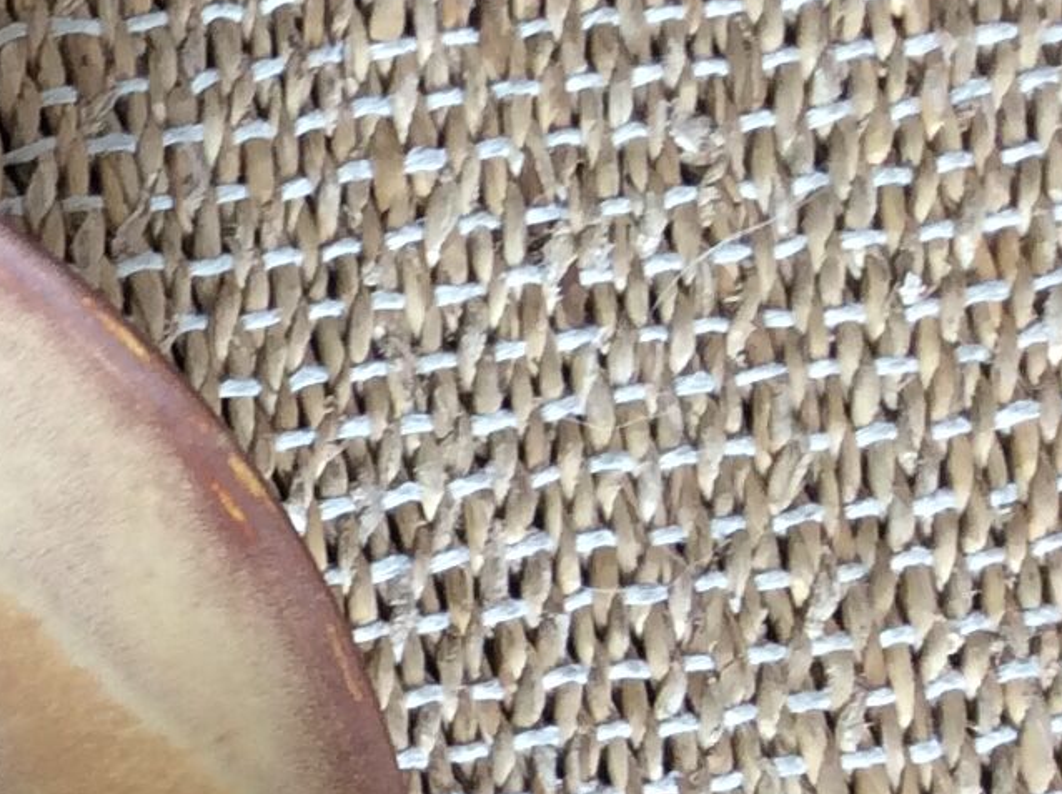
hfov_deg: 13.2
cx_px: -1049
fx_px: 3984
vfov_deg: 11.2
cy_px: 945
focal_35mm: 130
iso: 40
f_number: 2.4
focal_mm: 3.3
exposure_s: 1/25
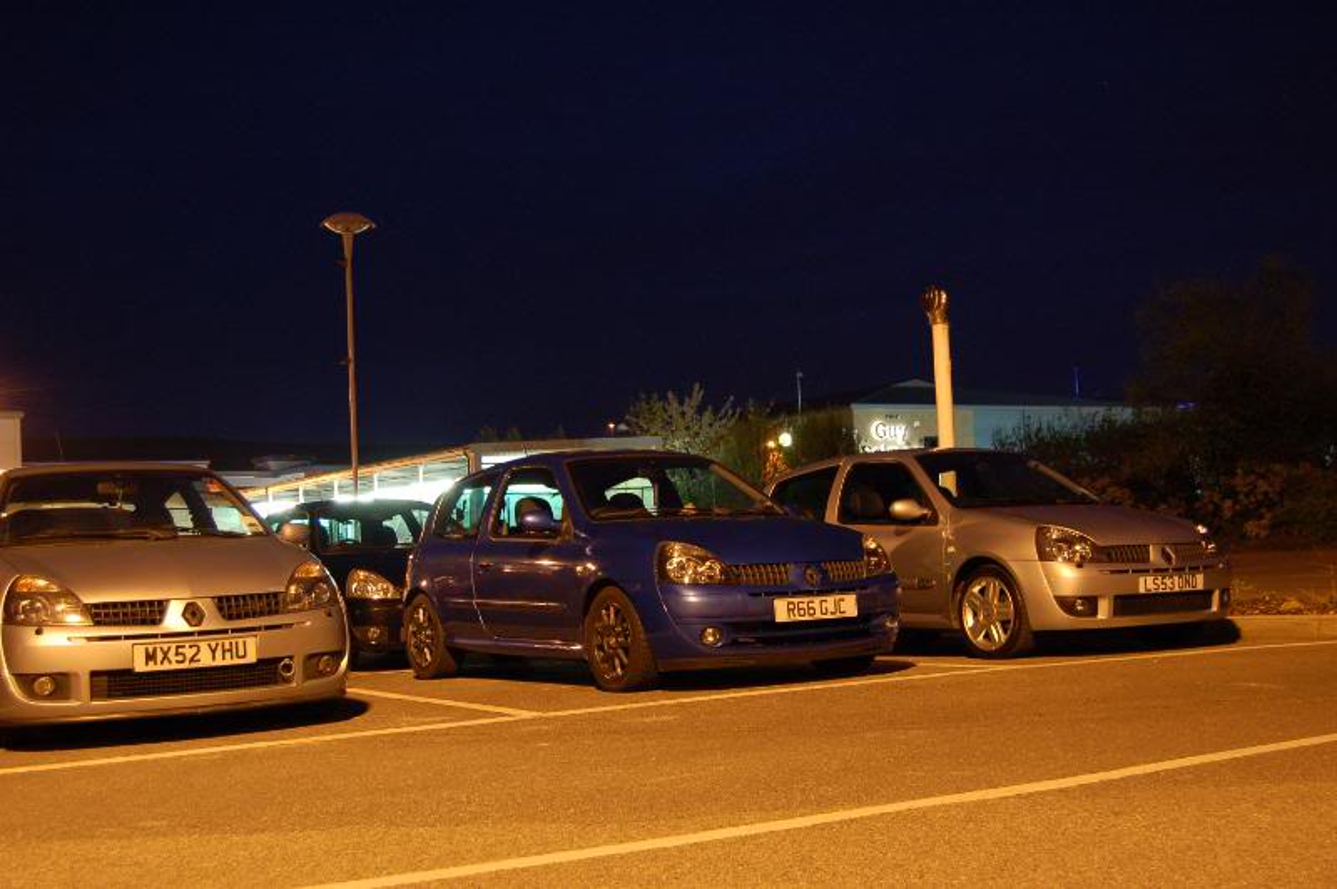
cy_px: 444
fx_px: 1670
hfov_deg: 43.6
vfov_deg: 29.8
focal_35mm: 45
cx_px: 668
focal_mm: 30
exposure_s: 1/2.5
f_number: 4.5
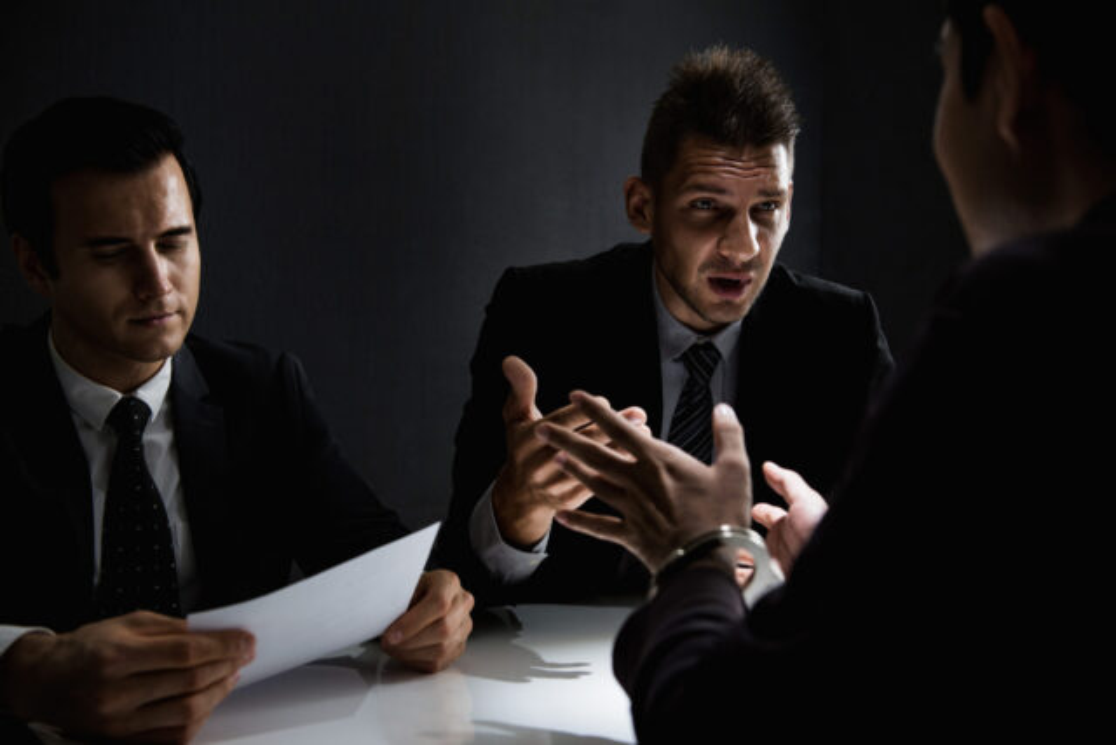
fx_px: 1364
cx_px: 558
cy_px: 372
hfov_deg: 44.5
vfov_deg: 30.5
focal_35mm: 44
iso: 320
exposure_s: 1/100
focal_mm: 44
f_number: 4
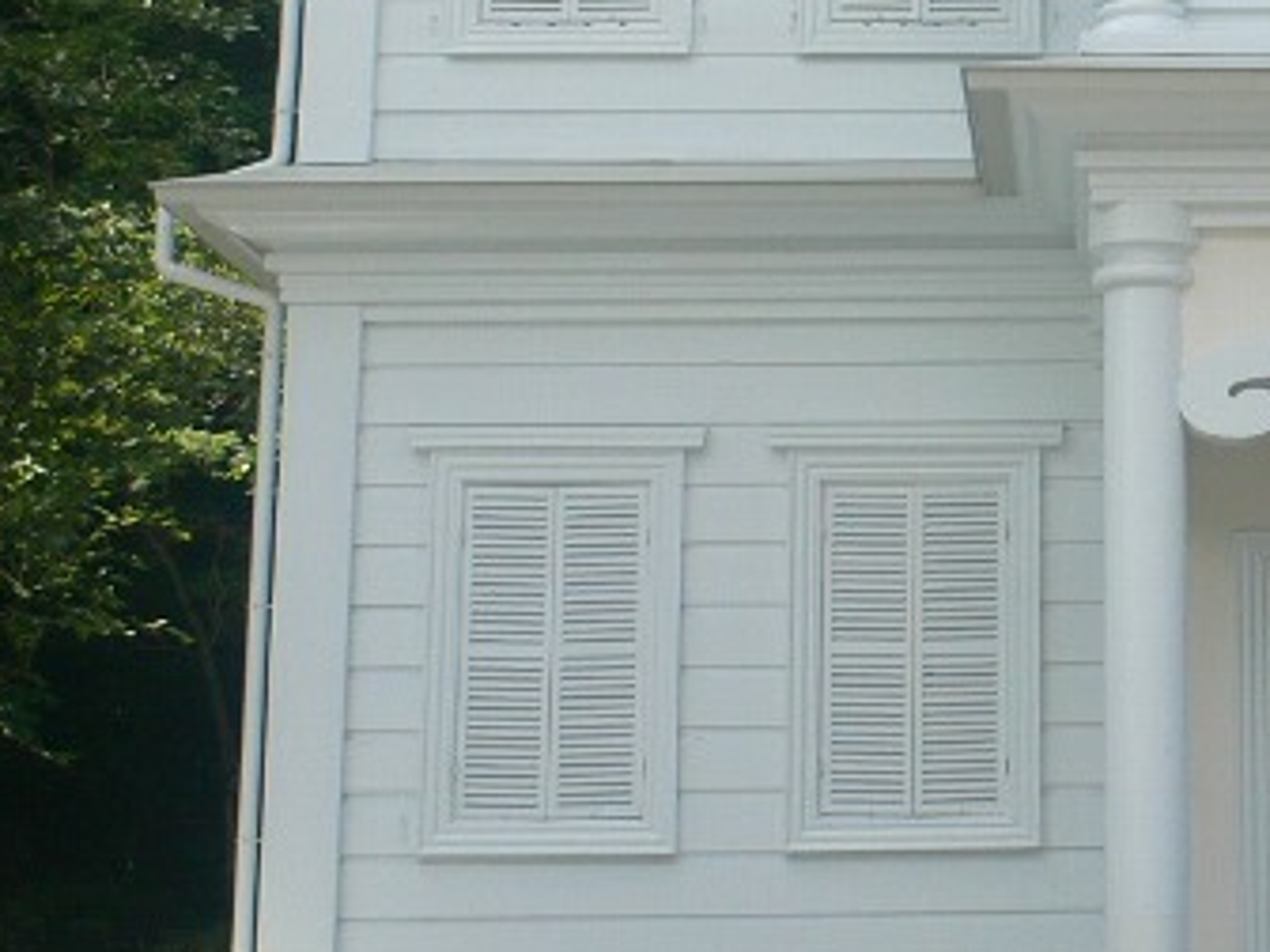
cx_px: 1467
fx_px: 3559
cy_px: 38
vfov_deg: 15.0
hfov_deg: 19.2
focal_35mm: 97
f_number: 4
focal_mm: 6.3
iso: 80
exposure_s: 1/400
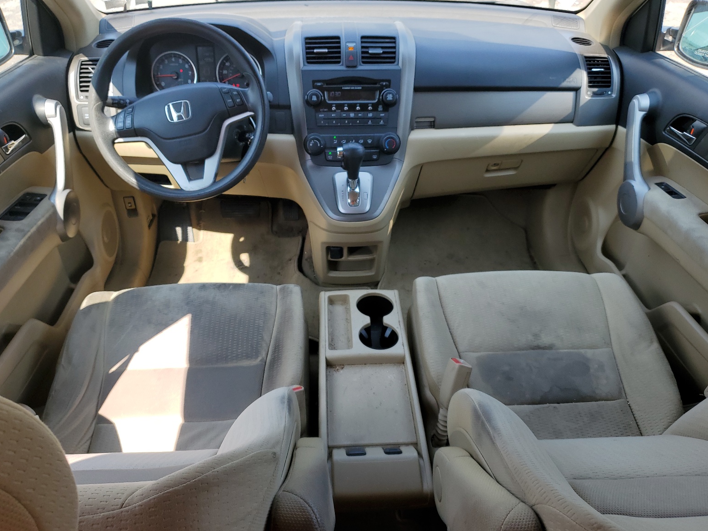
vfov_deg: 51.4
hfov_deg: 65.3
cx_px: 349
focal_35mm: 27
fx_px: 552
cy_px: 270
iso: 50
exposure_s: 1/400
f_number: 1.5
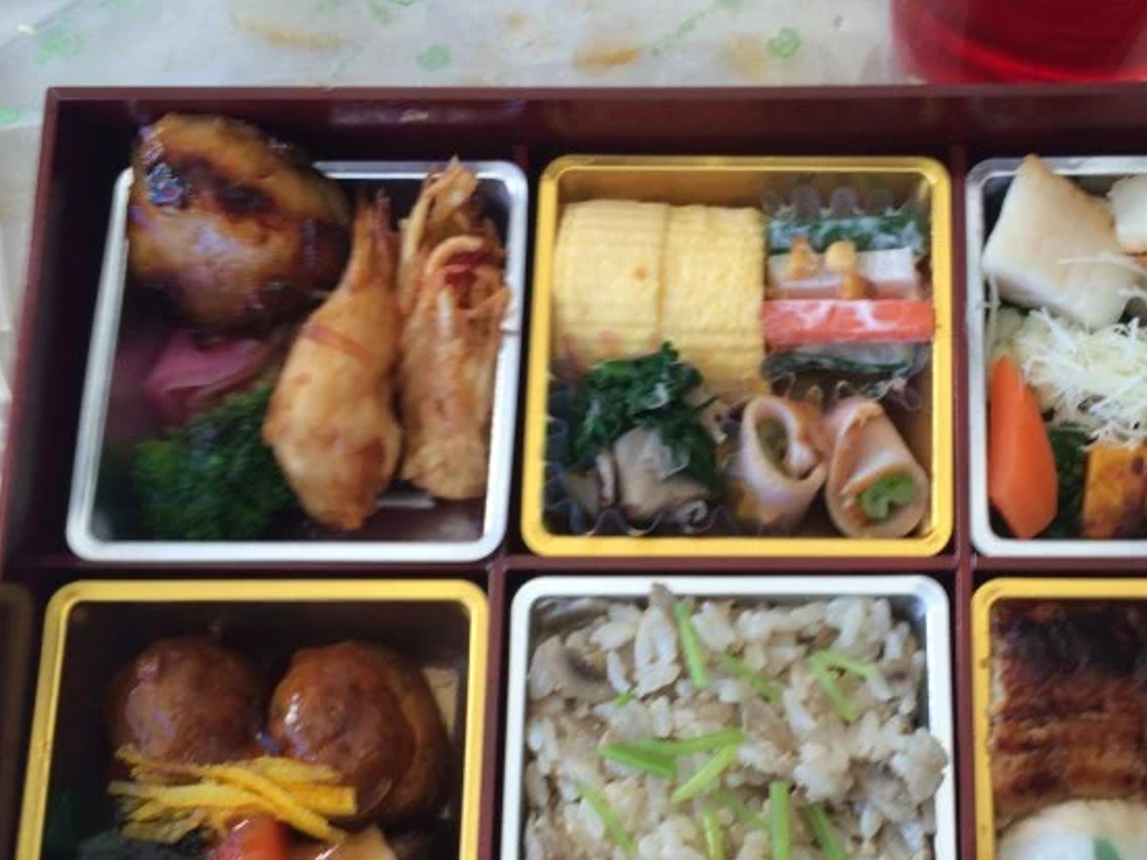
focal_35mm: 42
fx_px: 1392
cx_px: 711
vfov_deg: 33.8
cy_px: 621
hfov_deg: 44.5
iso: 32
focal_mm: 4.15
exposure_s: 1/120
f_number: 2.2
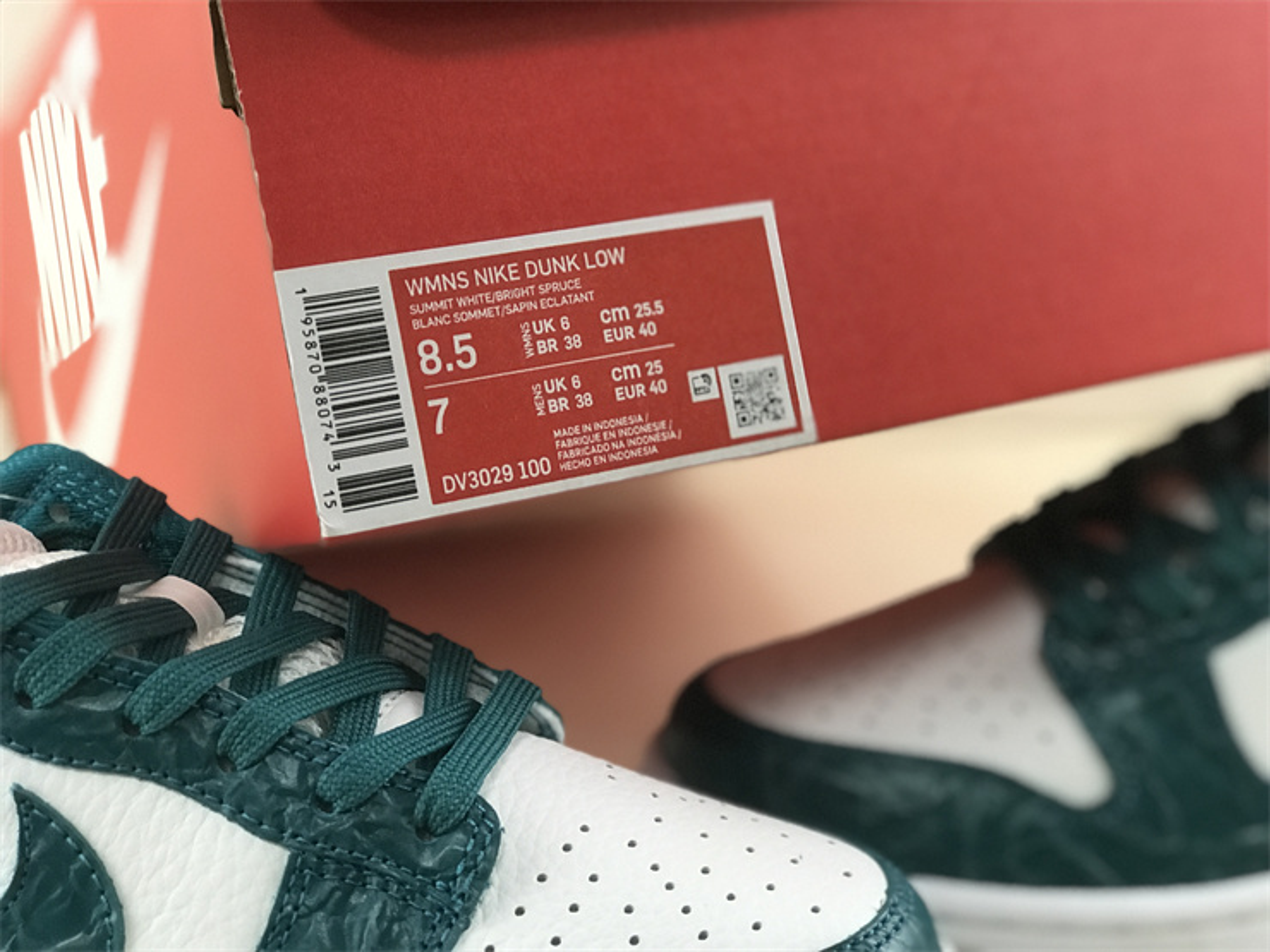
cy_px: 476
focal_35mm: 57
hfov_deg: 33.8
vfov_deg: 25.7
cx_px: 635
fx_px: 2091
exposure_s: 1/50
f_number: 2.8
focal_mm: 6.6
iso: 160
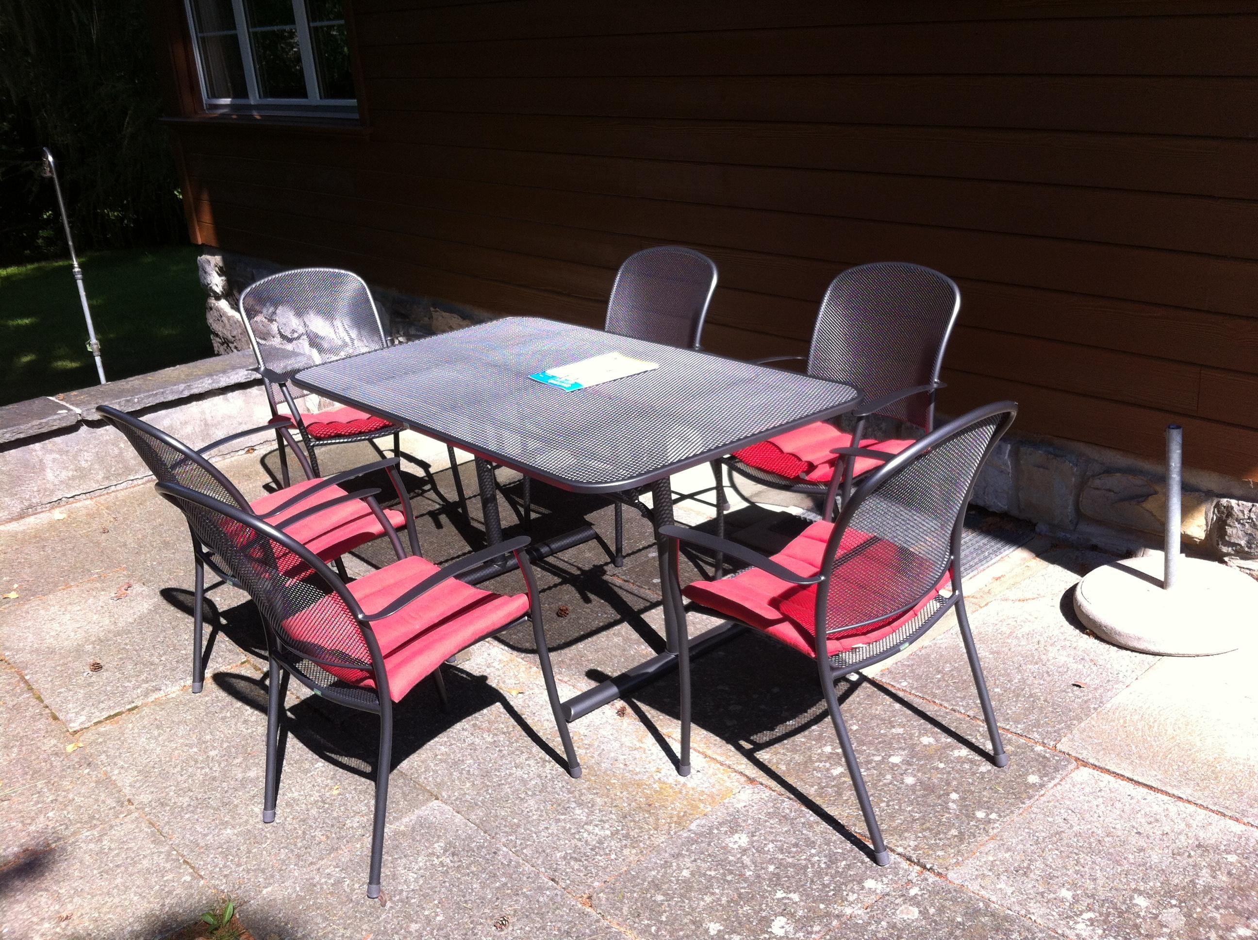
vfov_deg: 40.6
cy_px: 470
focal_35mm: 35
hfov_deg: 52.7
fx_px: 1270
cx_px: 629
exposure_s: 1/559
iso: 80
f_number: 2.8
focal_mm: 3.85
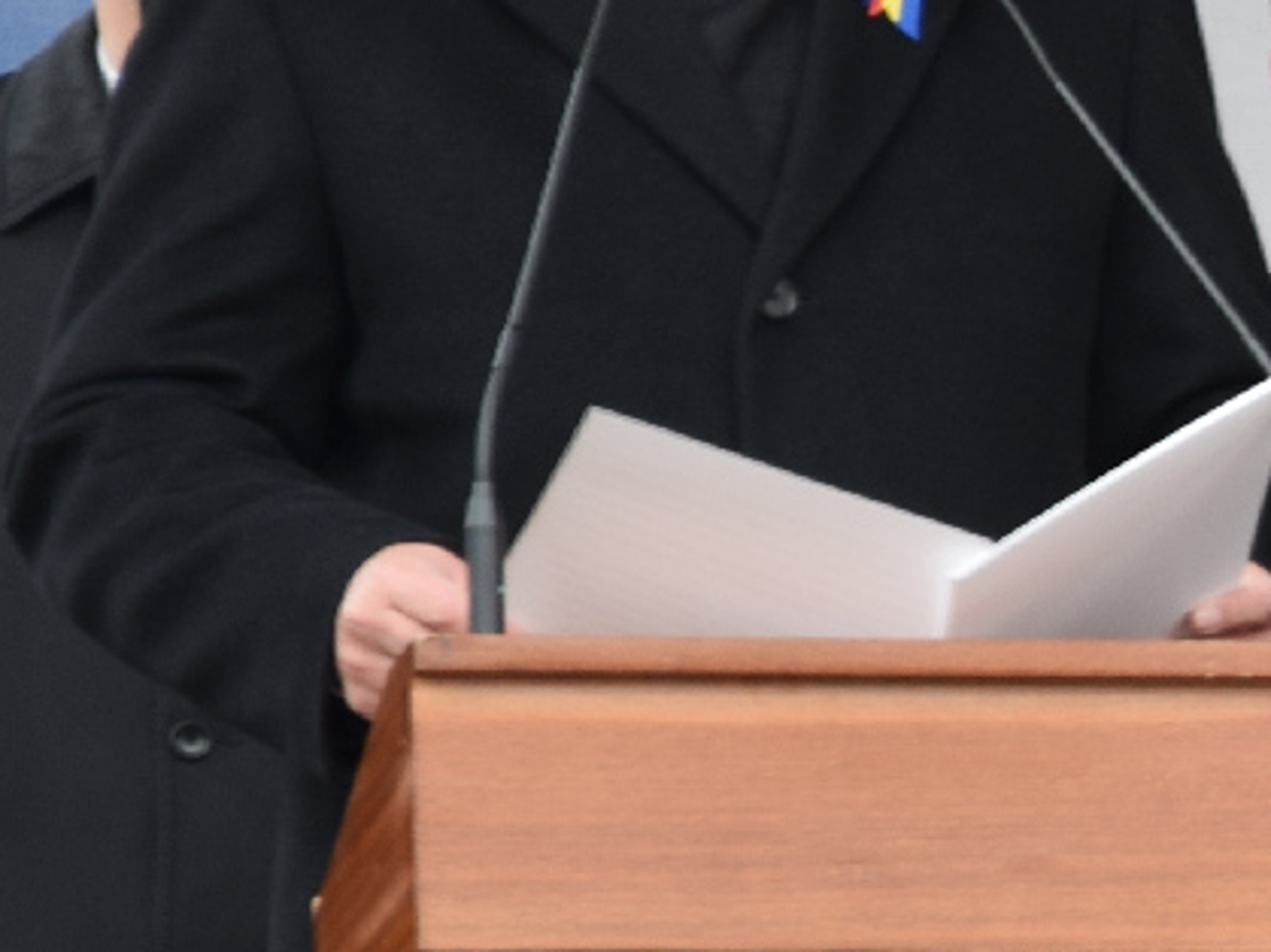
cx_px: 3109
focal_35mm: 665
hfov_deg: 3.0
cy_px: 1123
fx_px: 24395
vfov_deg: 2.2
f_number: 7.1
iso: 160
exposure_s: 1/50
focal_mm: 85
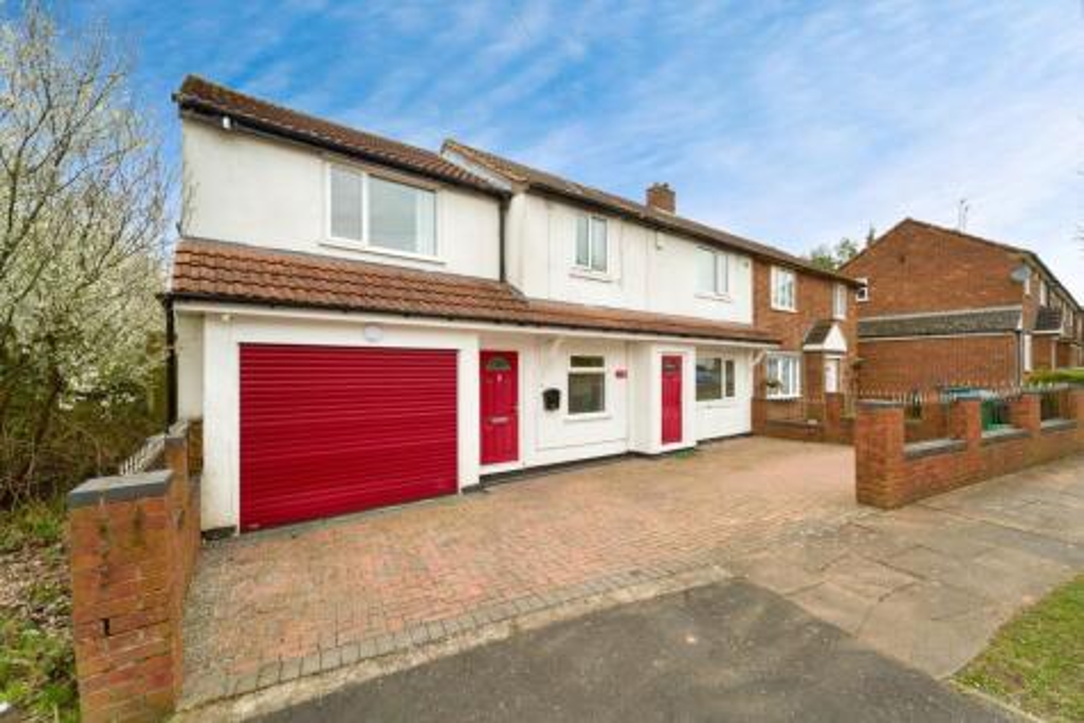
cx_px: 542
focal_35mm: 14
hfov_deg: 104.2
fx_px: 422
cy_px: 362
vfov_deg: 81.2
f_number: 8
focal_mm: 14
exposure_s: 1/1600
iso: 400
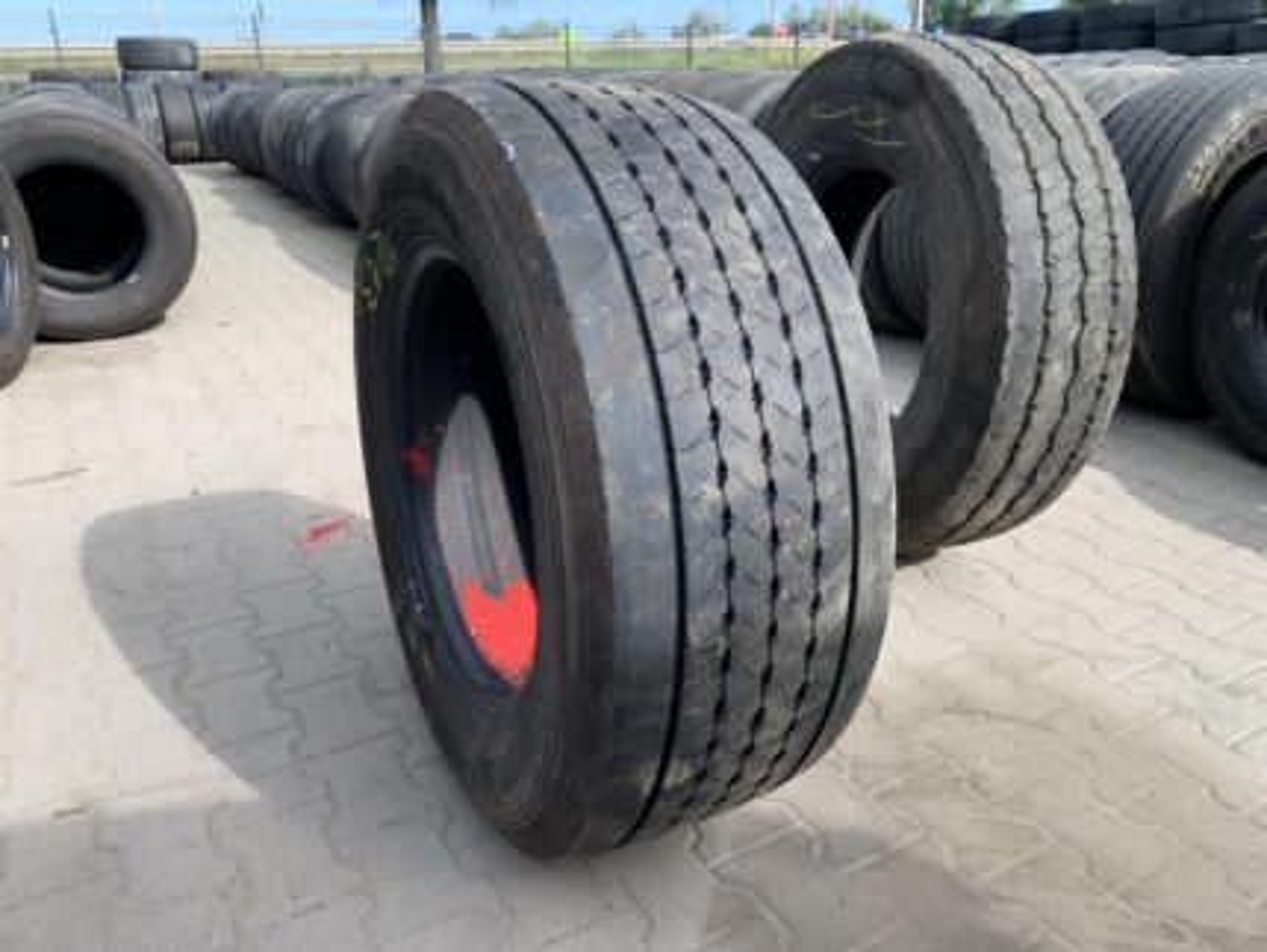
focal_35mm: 26
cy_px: 476
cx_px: 634
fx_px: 952
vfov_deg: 53.1
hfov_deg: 67.3
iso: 25
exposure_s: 1/664
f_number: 1.8
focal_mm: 4.25
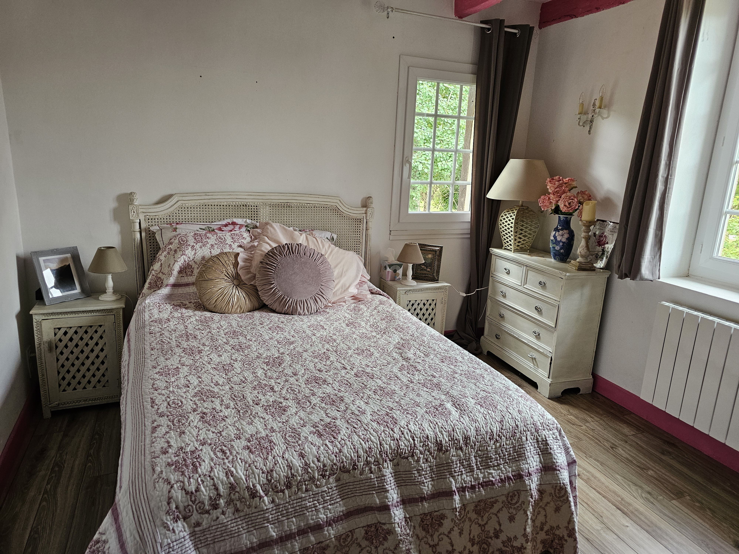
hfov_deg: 73.9
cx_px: 370
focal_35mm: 23
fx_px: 491
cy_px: 277
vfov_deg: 58.9
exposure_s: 1/100
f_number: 1.7
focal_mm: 6.3
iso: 320
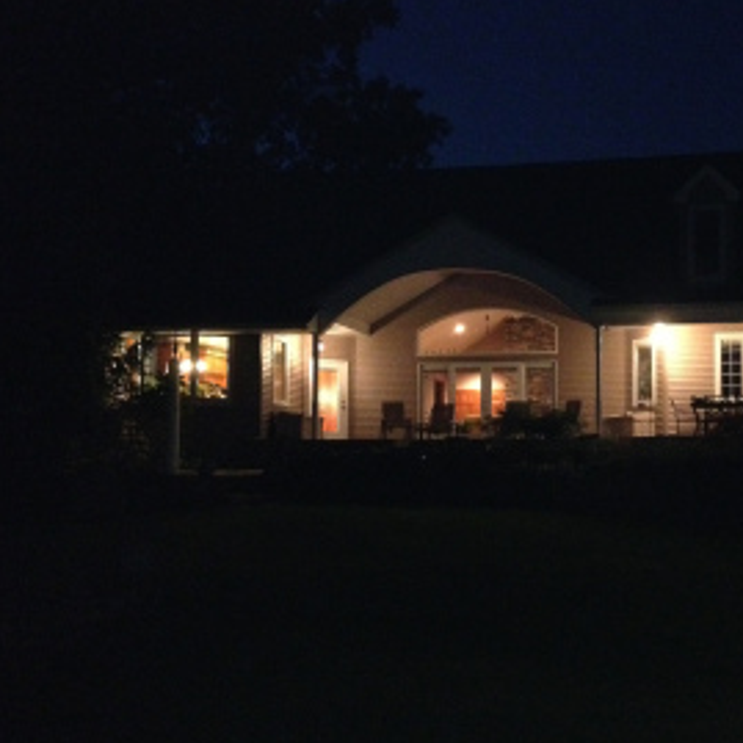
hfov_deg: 36.1
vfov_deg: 36.8
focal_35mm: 46
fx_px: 1117
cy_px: 406
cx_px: 541
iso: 800
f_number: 2.4
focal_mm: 4.28
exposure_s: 1/16
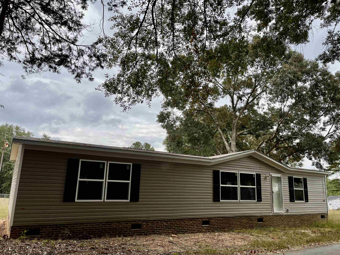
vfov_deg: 54.9
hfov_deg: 69.4
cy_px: 128
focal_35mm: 25
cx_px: 170
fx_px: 246
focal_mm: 5.1
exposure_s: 1/994
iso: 32
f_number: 1.6
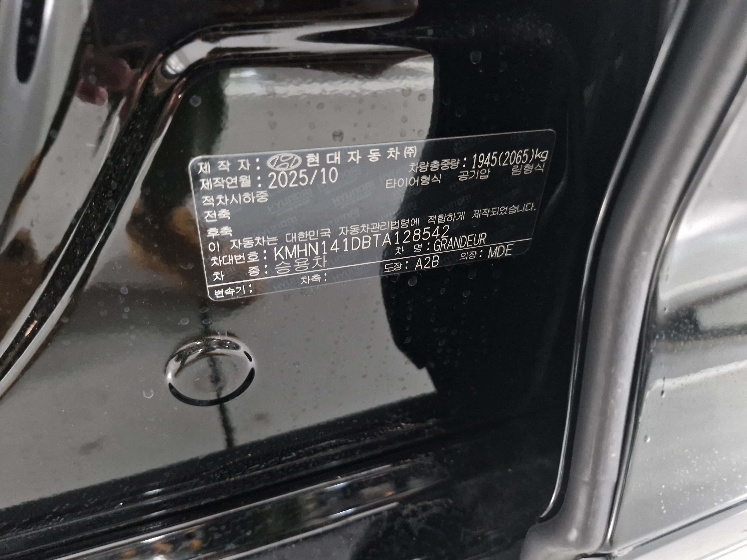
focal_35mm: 23
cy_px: 280
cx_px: 374
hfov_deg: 73.9
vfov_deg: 58.9
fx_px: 496
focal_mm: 5.54
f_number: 1.8
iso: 1250
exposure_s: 1/24
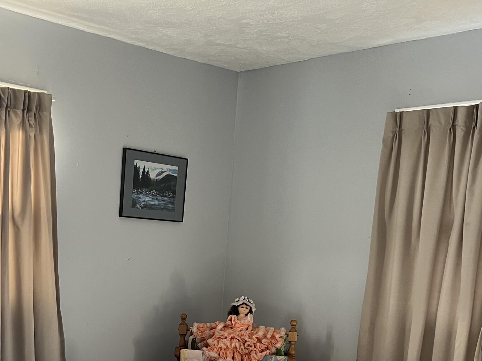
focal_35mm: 50
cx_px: 113
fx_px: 696
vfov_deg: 27.7
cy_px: 345
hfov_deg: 37.1
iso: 200
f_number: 1.5
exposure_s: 1/60
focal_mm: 5.7
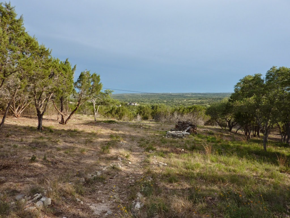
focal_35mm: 25
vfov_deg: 54.9
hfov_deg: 69.4
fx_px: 209
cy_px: 109
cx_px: 145
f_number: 4
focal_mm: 4.1
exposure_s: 1/320
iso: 100
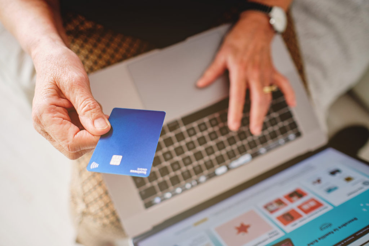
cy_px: 123
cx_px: 184
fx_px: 359
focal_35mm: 35
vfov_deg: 37.9
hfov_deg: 54.4
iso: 250
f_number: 2
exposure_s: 1/200
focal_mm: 23
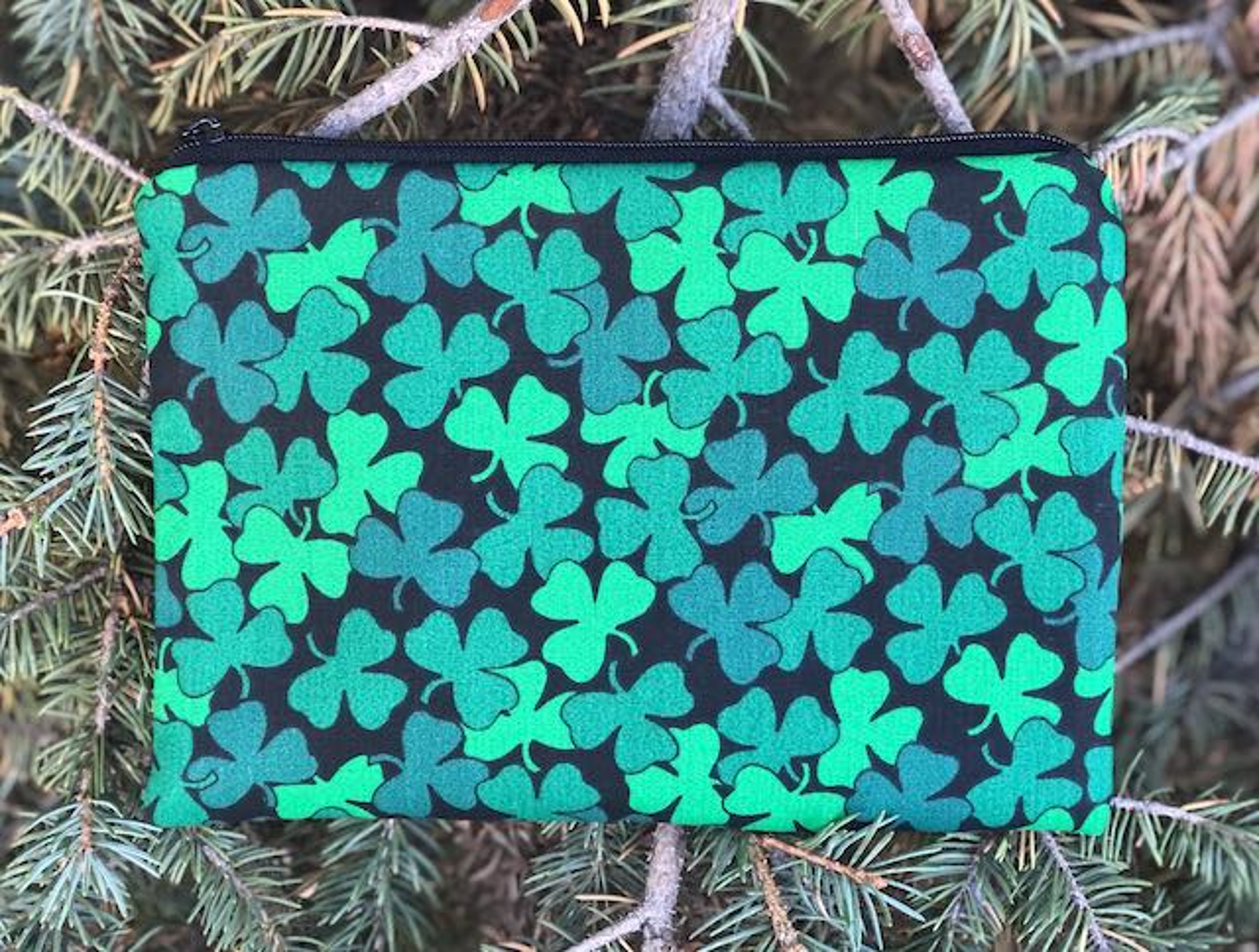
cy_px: 476
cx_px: 630
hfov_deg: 33.7
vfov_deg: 25.8
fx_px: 2079
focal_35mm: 57
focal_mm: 6.6
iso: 160
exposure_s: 1/30
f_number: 2.8
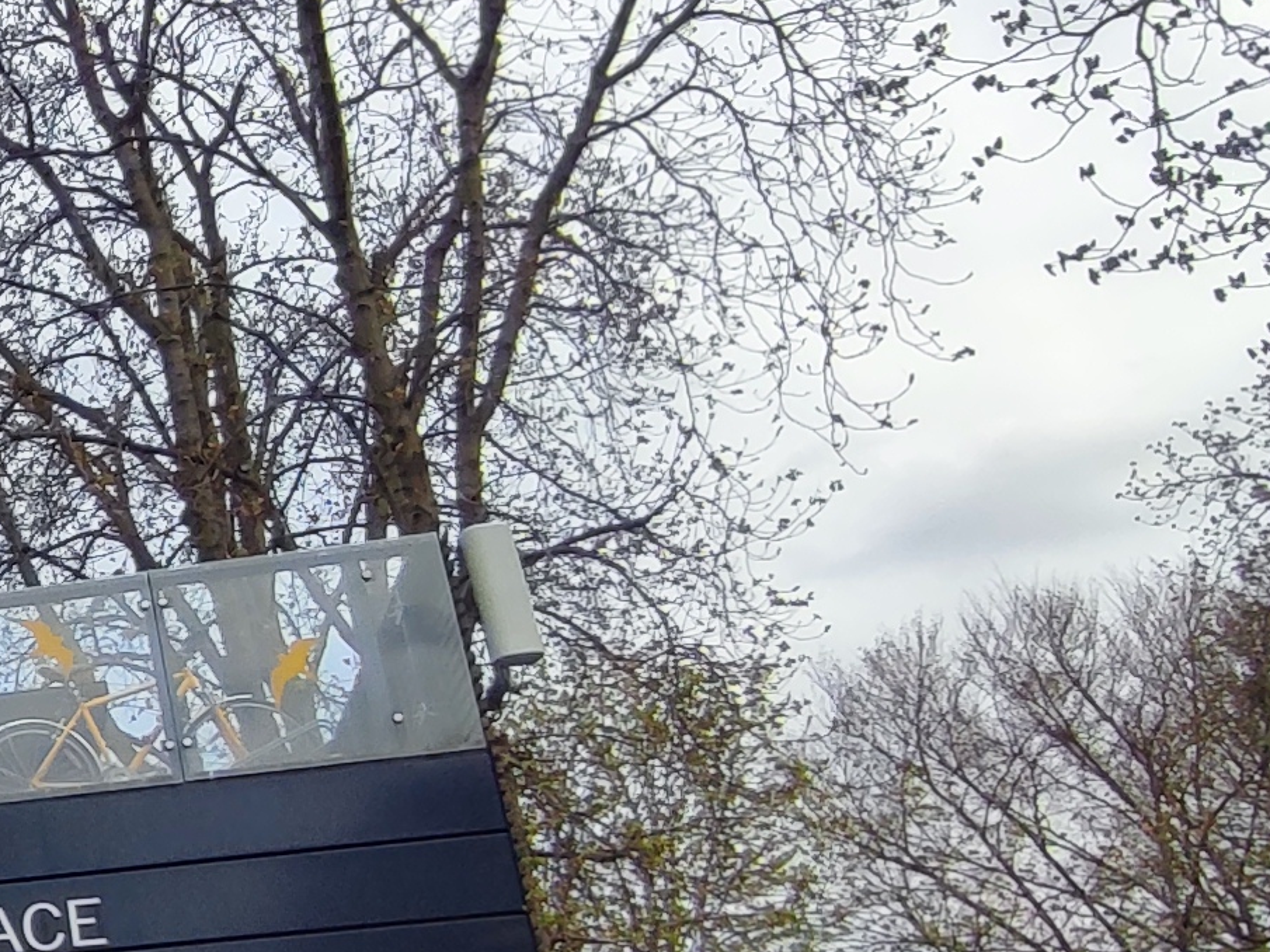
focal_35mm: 58
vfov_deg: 25.0
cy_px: 676
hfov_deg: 25.0
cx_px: -657
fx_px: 2128
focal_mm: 1.65
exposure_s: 1/1208
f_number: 2.2
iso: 50
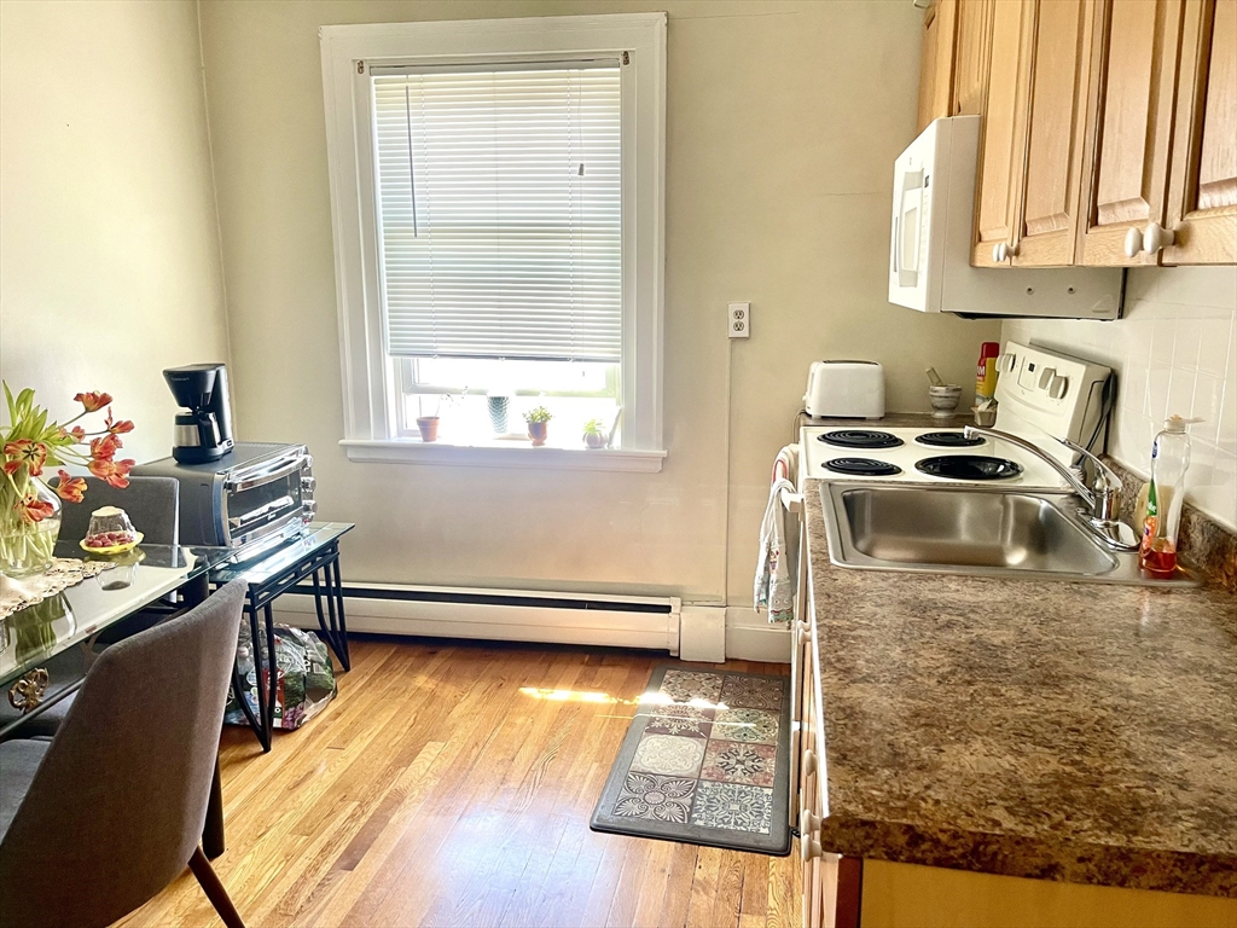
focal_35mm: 25
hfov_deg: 69.4
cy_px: 464
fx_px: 893
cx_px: 618
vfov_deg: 54.9
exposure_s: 1/60
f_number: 1.6
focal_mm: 5.1
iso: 100
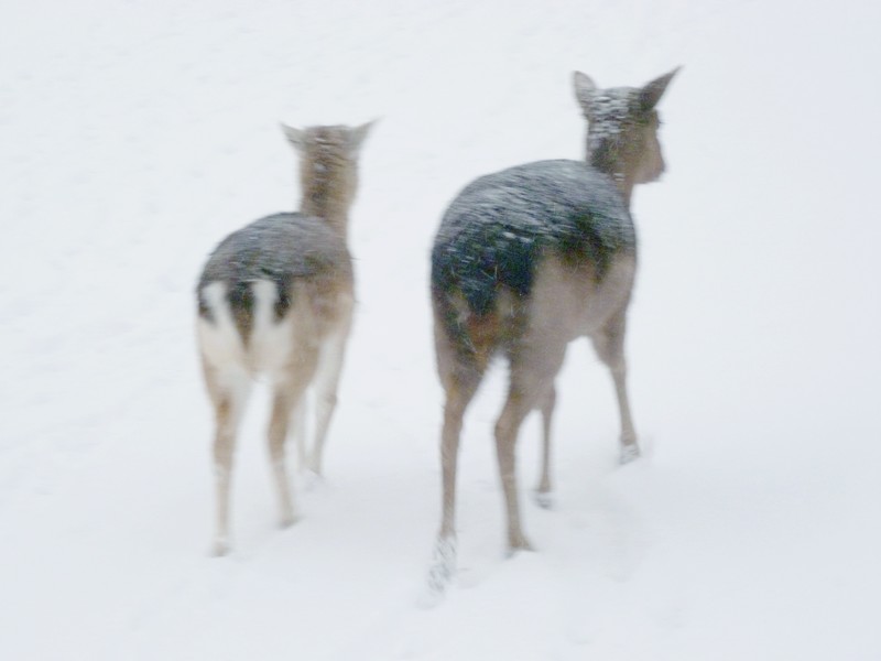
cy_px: 330
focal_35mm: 142
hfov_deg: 13.9
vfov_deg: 10.4
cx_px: 440
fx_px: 3614
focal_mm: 25.5
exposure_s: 1/60
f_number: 5.3
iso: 400
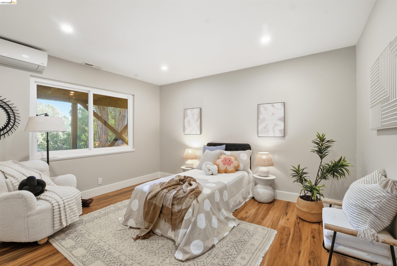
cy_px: 133
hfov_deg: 96.7
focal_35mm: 16
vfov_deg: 73.8
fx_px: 177
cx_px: 198
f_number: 10
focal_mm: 16
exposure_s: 1/60
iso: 400
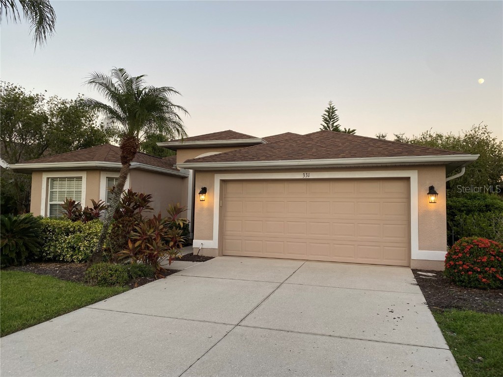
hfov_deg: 67.3
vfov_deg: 53.1
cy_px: 188
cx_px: 252
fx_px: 378
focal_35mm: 26
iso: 40
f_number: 1.8
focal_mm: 4.25
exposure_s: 1/122
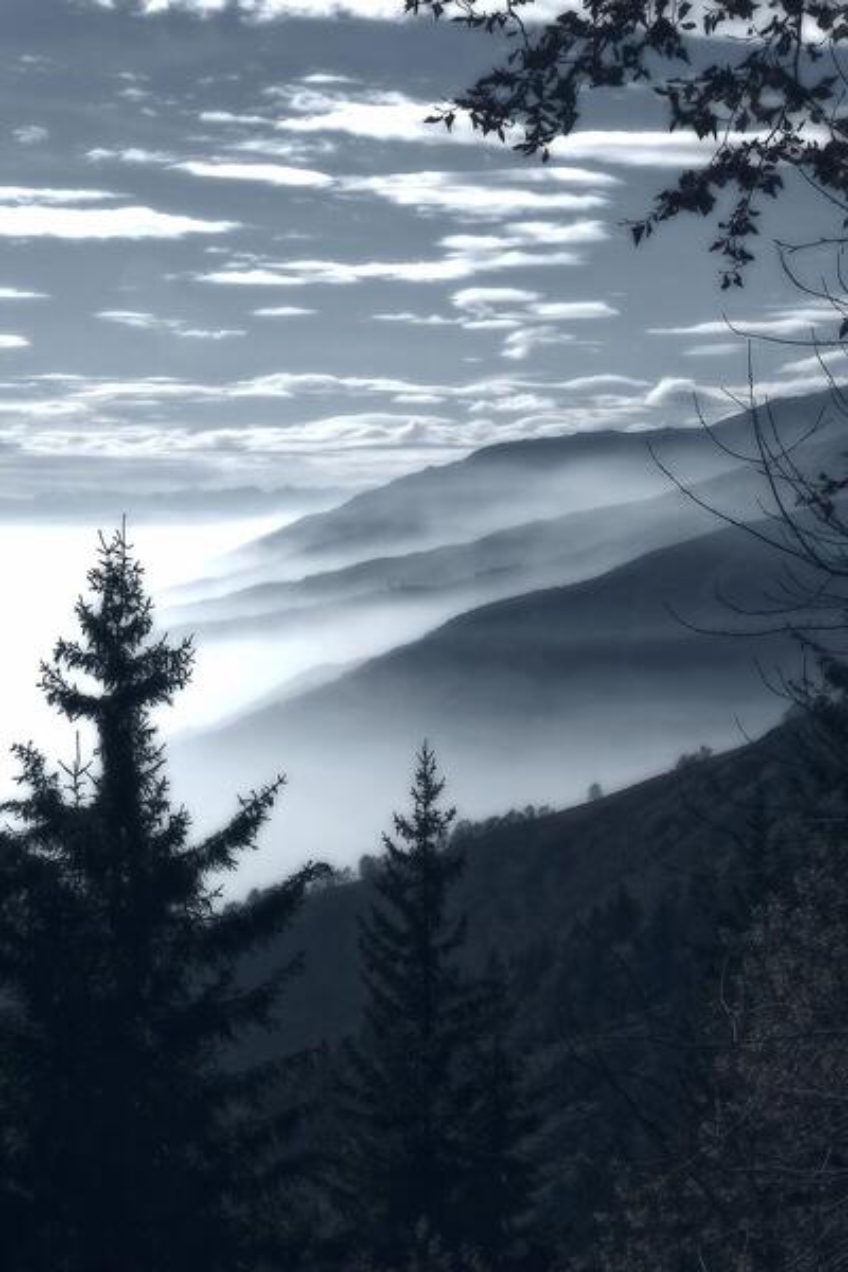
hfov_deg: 16.1
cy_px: 636
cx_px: 424
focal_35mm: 85
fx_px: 3003
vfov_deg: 23.9
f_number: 32
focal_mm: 85
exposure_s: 1/500
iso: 200
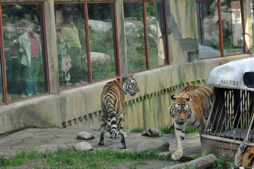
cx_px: 127
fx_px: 748
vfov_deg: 12.9
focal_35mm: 106
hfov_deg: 19.3
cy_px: 85
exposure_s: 1/200
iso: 200
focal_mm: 70
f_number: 7.1
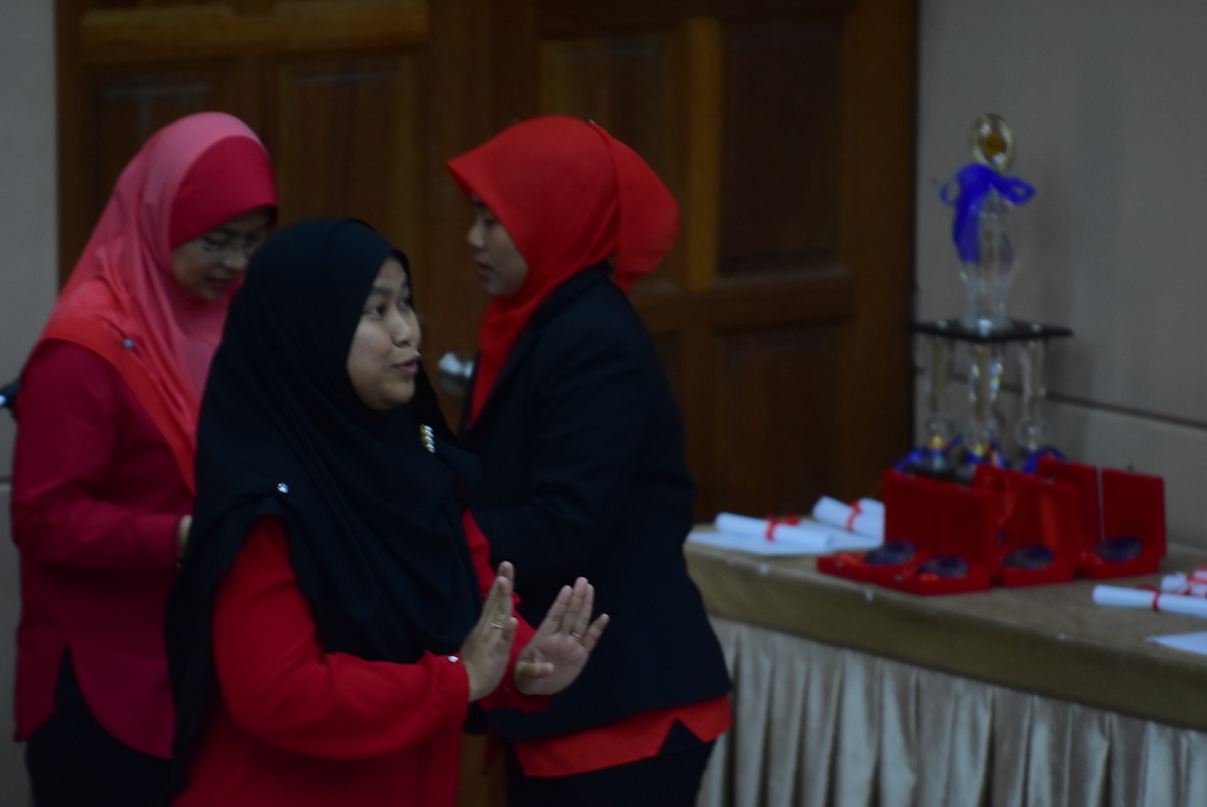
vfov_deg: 4.6
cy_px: 404
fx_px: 10068
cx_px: 604
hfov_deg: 6.9
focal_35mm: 300
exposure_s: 1/160
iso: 2000
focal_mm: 200
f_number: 2.8
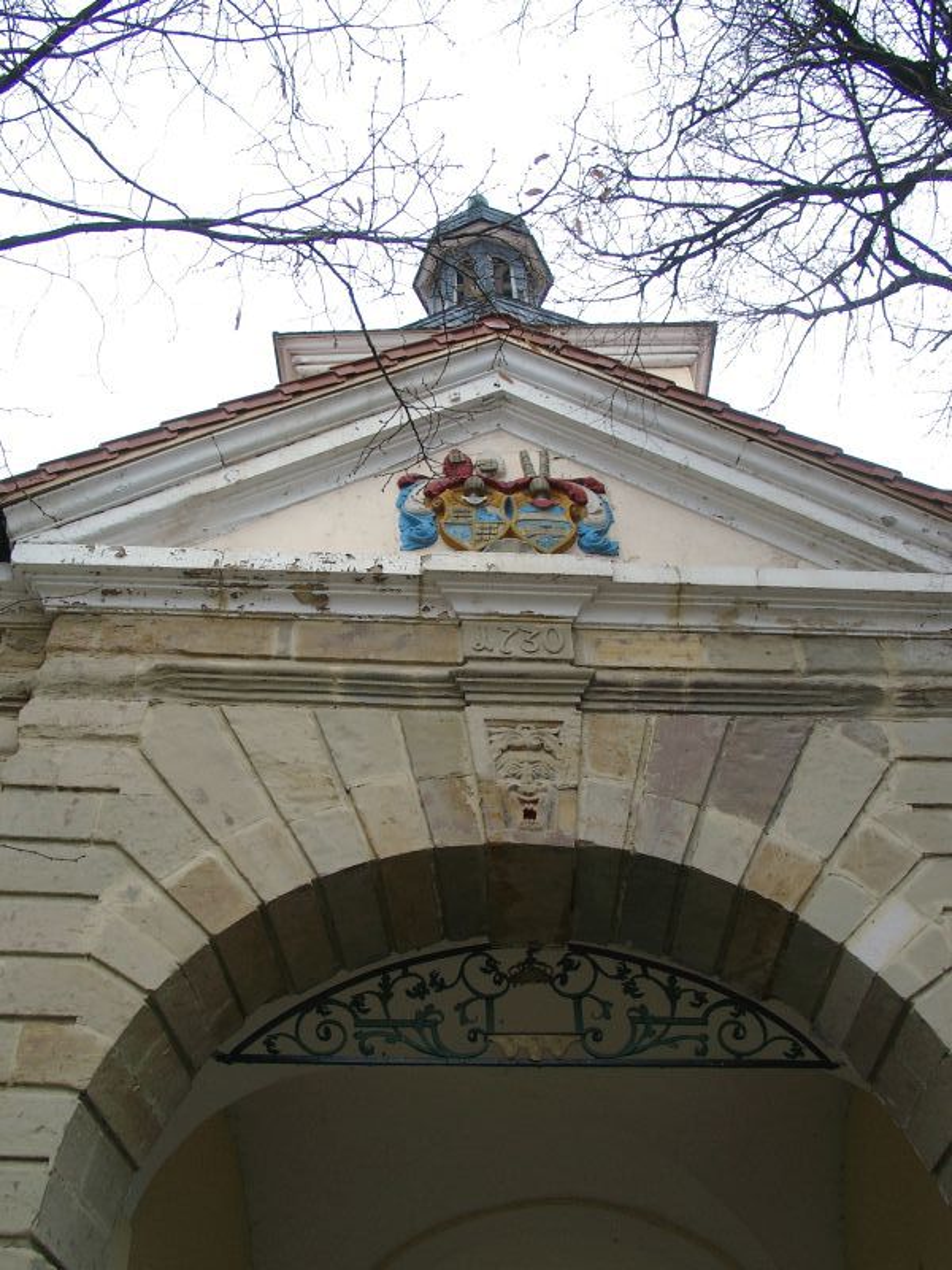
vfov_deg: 54.0
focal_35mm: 34
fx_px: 1247
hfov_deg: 41.8
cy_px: 635
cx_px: 476
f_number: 4
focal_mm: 7.13
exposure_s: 1/164
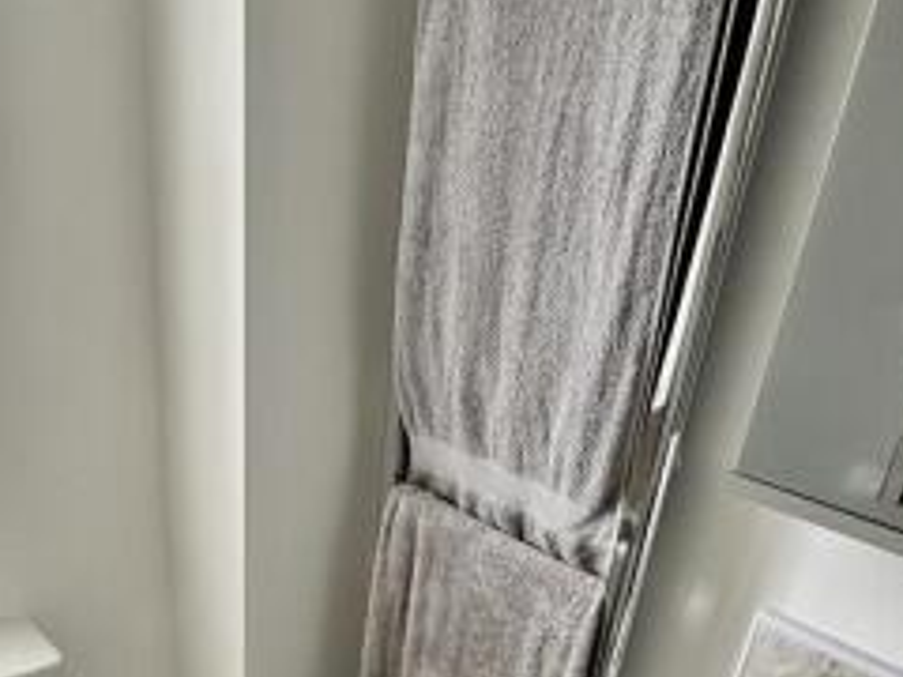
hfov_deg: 53.9
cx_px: 431
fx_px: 887
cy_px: 747
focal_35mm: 34
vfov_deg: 35.6
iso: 320
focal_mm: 2.22
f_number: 2.2
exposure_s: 1/94
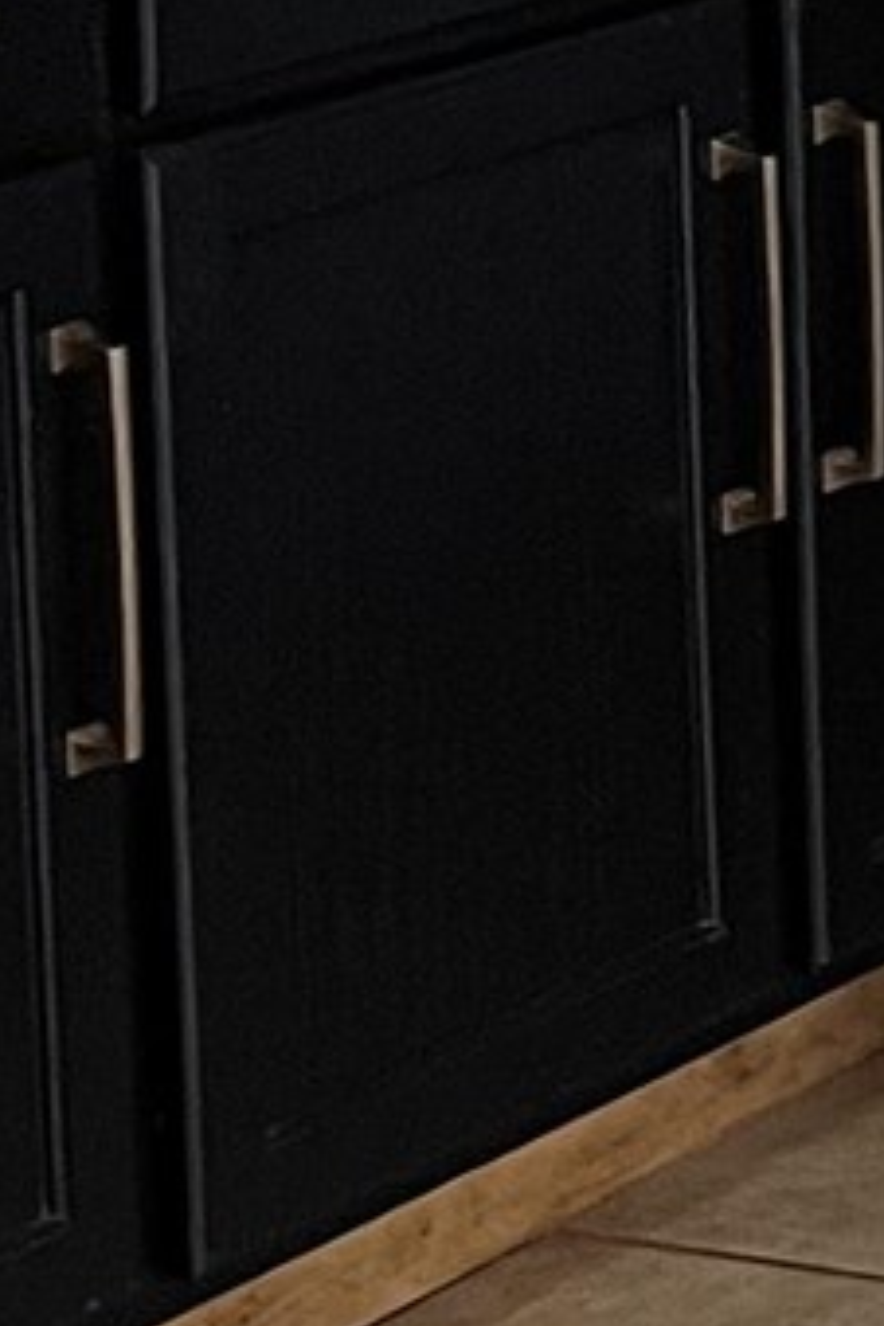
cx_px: 3149
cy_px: -602
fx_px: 6777
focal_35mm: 184
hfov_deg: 6.4
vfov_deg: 10.8
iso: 160
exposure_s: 1/60
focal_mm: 5.1
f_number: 1.6
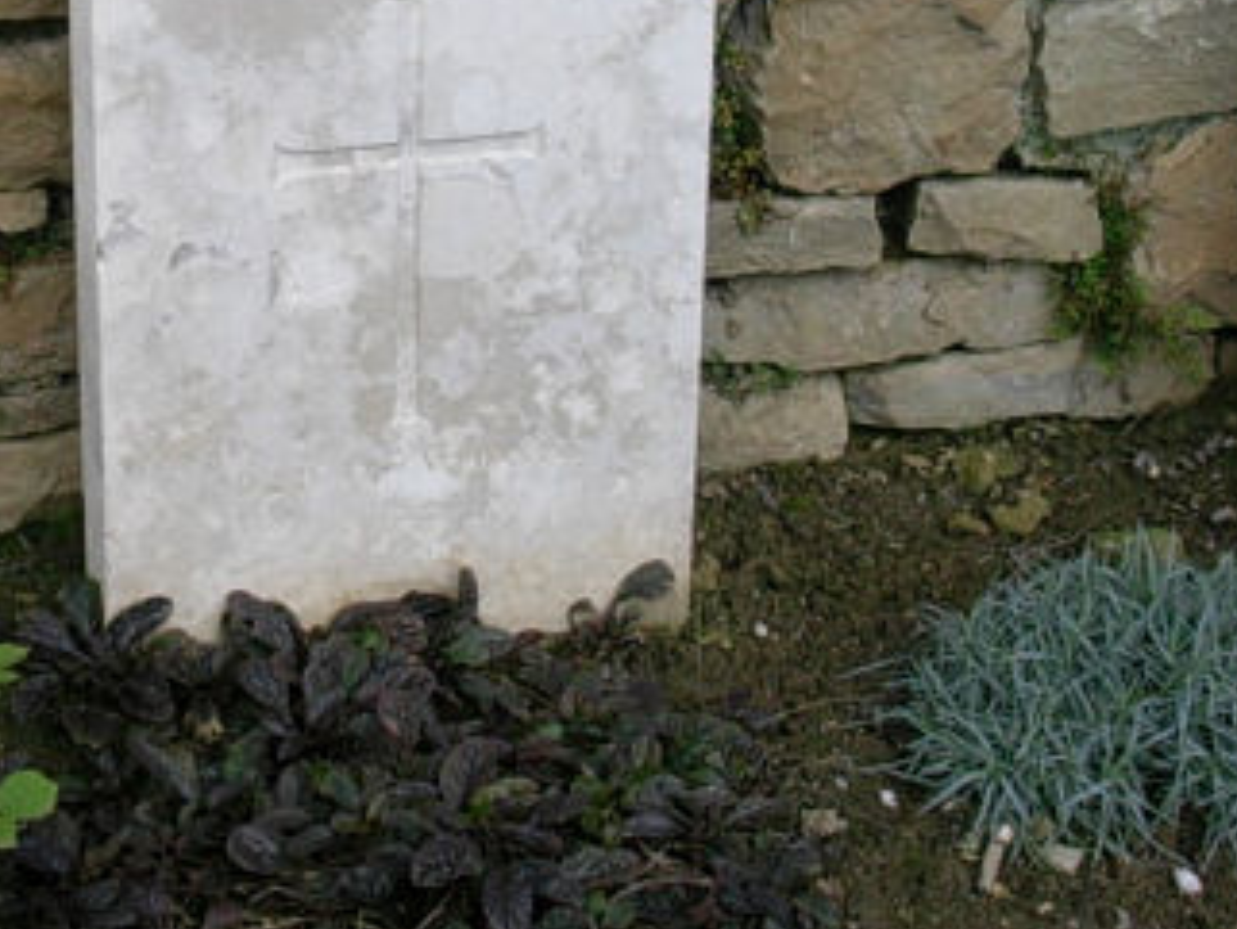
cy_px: 100
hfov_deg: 23.1
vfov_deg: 17.3
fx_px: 3003
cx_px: 320
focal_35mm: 84
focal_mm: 6.7
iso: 70
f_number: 5.8
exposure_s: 1/256
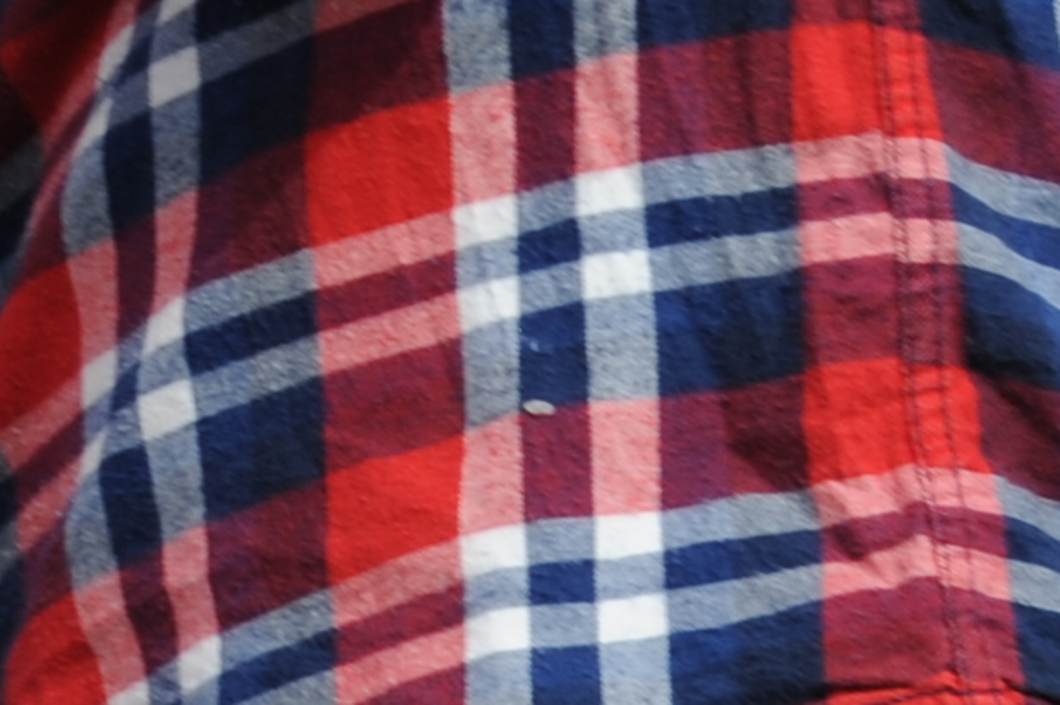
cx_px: -1456
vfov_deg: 3.7
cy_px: -1304
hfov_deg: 5.6
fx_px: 10532
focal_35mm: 358
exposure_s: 1/400
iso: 200
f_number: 10
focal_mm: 52
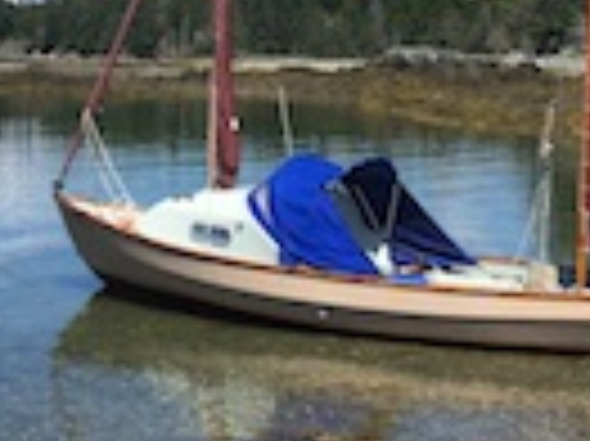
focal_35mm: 80
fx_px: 1362
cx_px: 342
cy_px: 72
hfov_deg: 24.4
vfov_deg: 18.2
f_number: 2.2
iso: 25
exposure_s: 1/1672
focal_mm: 4.15
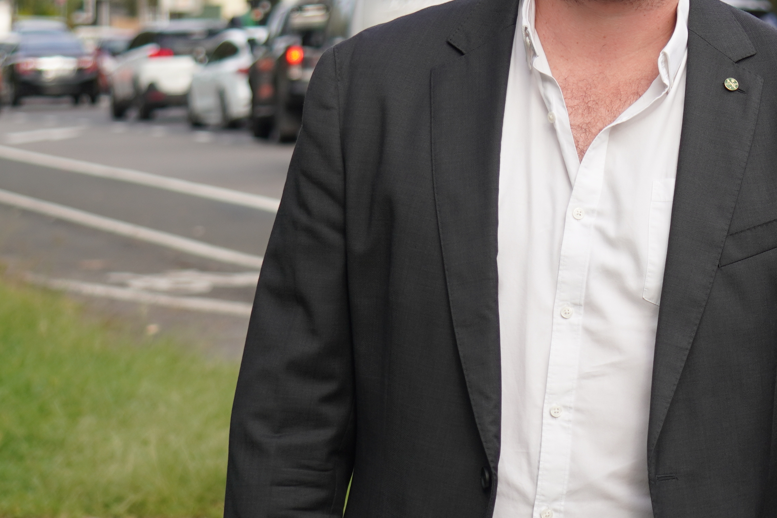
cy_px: 1
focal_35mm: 192
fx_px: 4151
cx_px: 834
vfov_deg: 7.1
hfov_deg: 10.6
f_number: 4
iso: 100
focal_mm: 49
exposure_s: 1/250
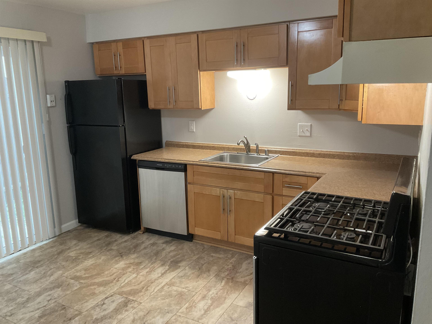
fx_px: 362
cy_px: 162
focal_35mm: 29
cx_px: 216
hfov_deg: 61.7
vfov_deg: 48.2
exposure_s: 1/60
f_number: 1.8
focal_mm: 3
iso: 200
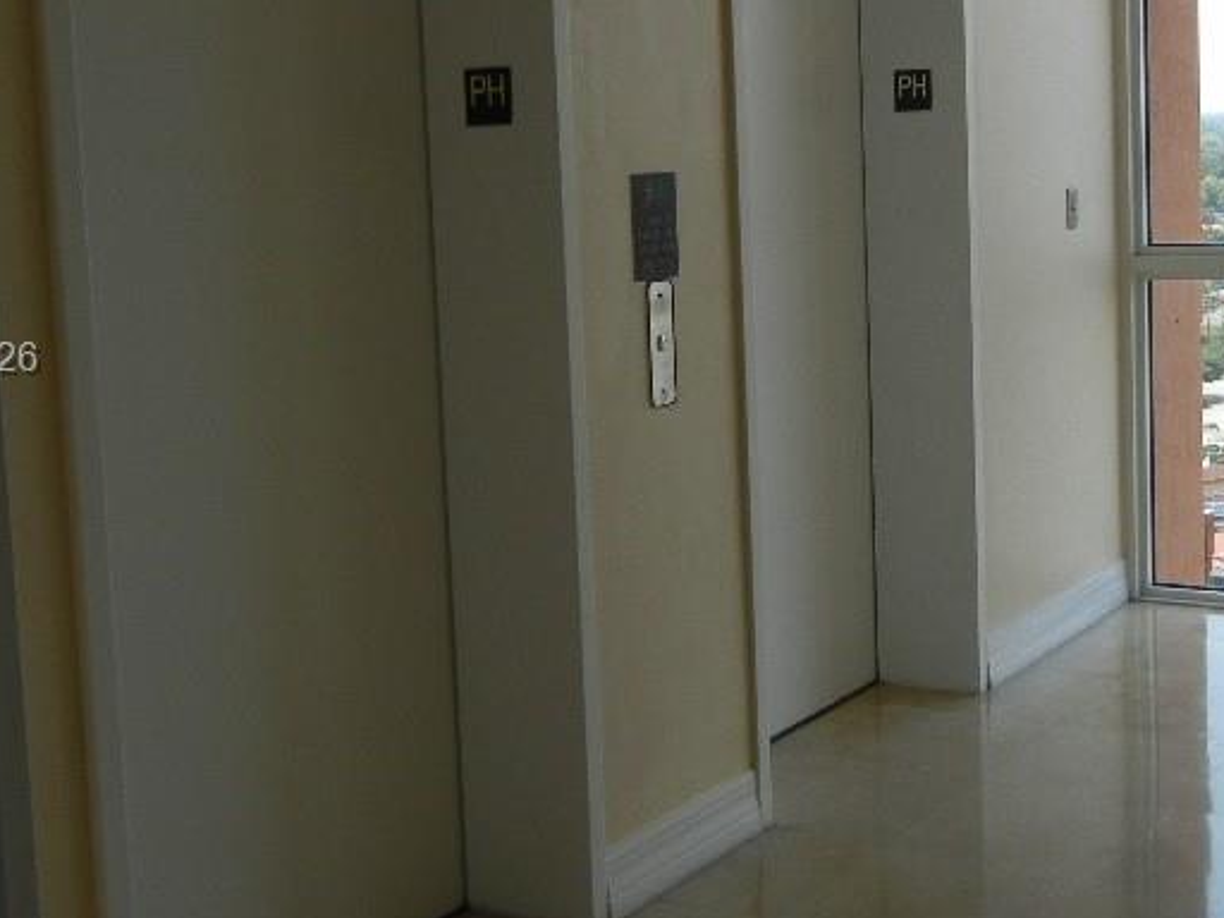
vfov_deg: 24.4
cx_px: 758
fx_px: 2122
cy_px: 361
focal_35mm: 60
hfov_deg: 32.0
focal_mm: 5.4
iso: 160
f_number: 3.5
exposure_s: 1/310
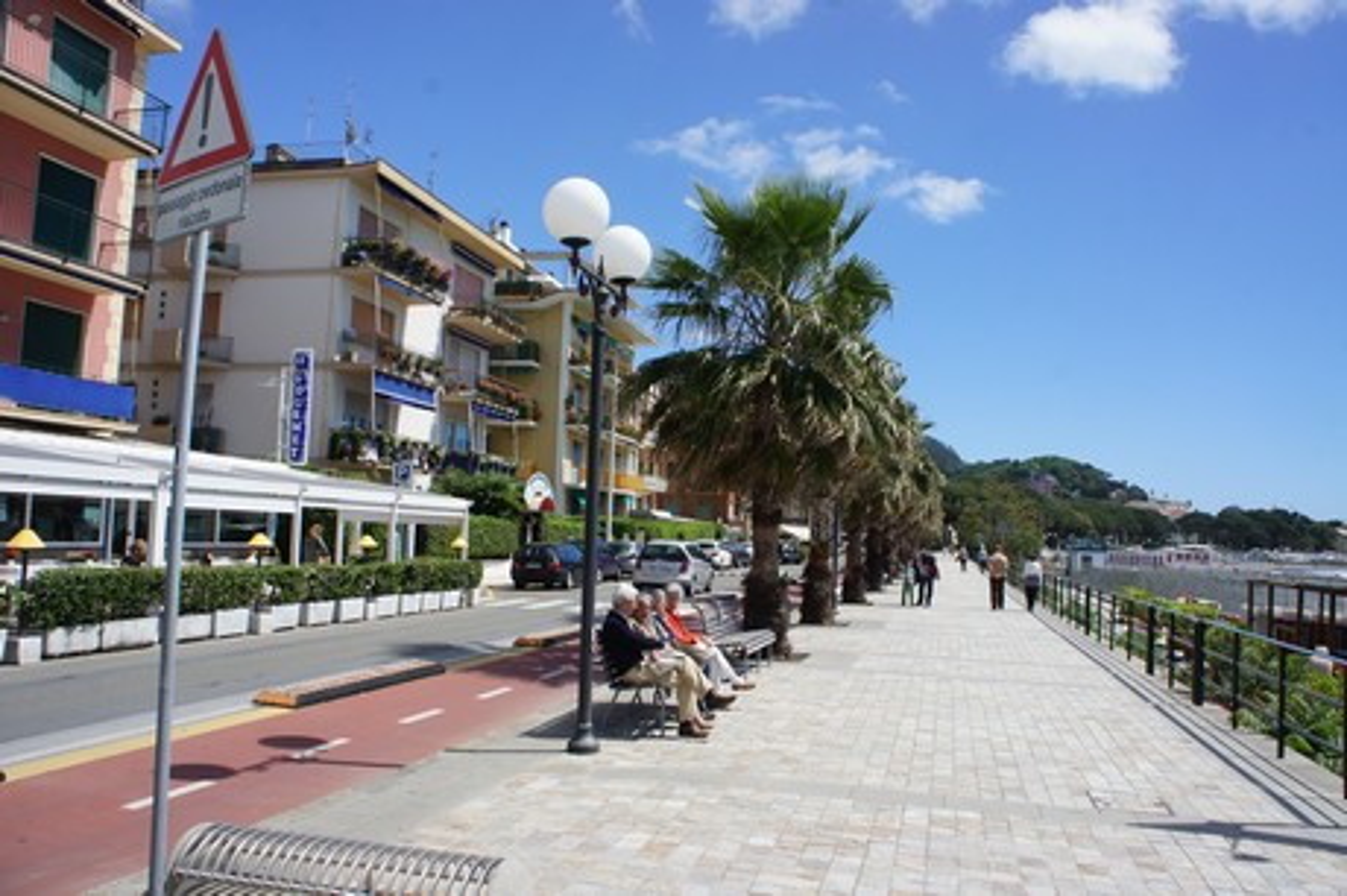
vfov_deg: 47.9
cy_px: 448
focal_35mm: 27
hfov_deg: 67.4
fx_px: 1009
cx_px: 674
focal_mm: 18
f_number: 11
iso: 200
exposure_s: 1/250
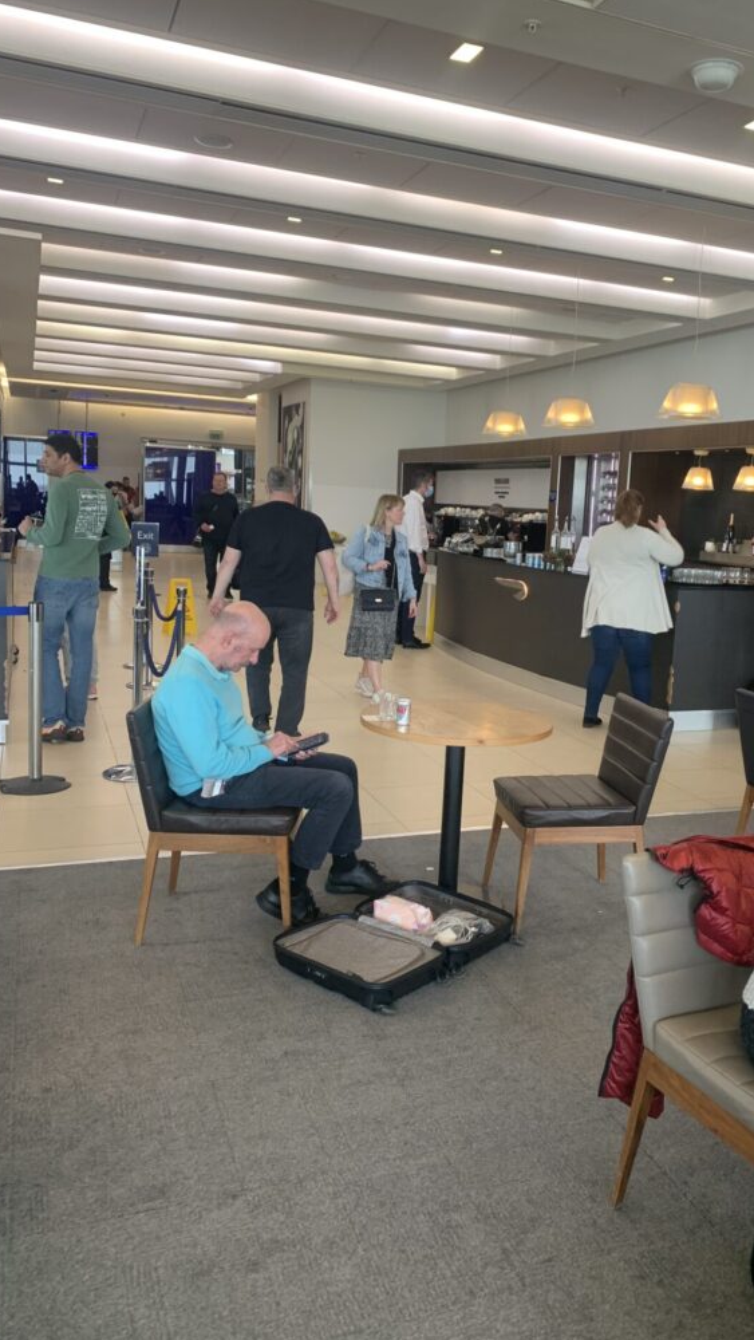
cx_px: 498
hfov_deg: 39.8
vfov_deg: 66.1
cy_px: 661
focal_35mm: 29
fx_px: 1030
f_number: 1.8
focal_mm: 4.25
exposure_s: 1/50
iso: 64
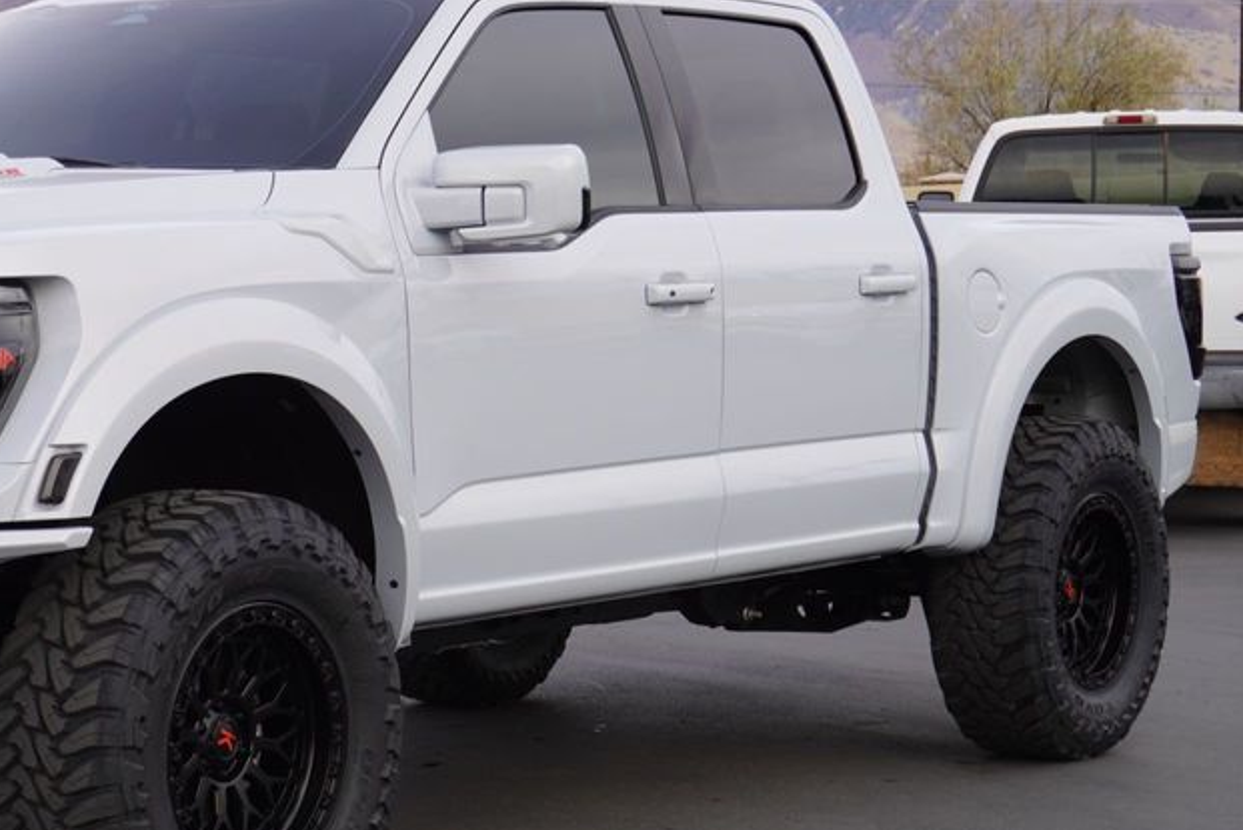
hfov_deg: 21.4
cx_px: 256
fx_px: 3248
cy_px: 488
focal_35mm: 94
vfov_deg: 14.6
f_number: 7.1
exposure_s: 1/80
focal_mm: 38
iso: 100
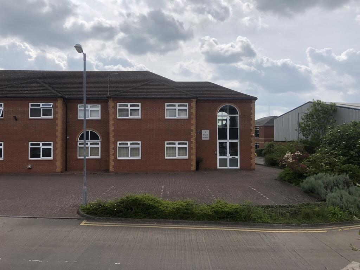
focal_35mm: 28
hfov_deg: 63.4
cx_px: 180
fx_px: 291
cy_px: 135
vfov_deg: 49.7
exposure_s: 1/3003
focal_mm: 3.99
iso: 20
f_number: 1.8
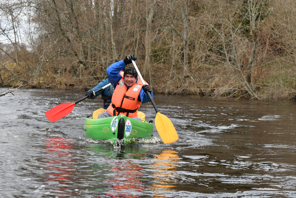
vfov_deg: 13.0
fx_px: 863
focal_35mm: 105
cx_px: 148
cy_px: 99
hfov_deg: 19.5
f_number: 5.6
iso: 360
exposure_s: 1/1000
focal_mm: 70
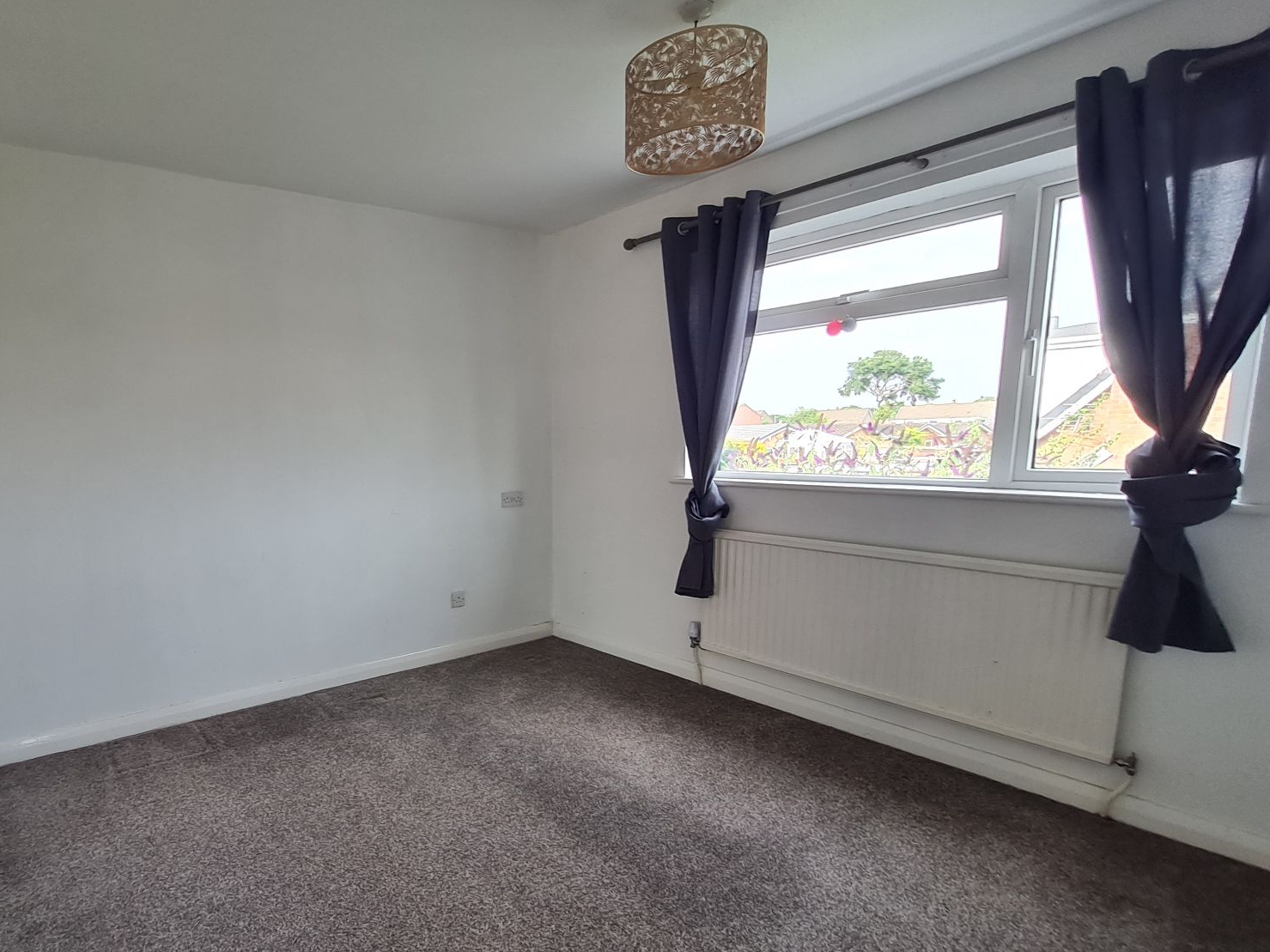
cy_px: 528
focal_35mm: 18
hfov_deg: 84.9
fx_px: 660
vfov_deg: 71.4
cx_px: 429
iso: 64
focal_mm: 1.74
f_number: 2.2
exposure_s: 1/50
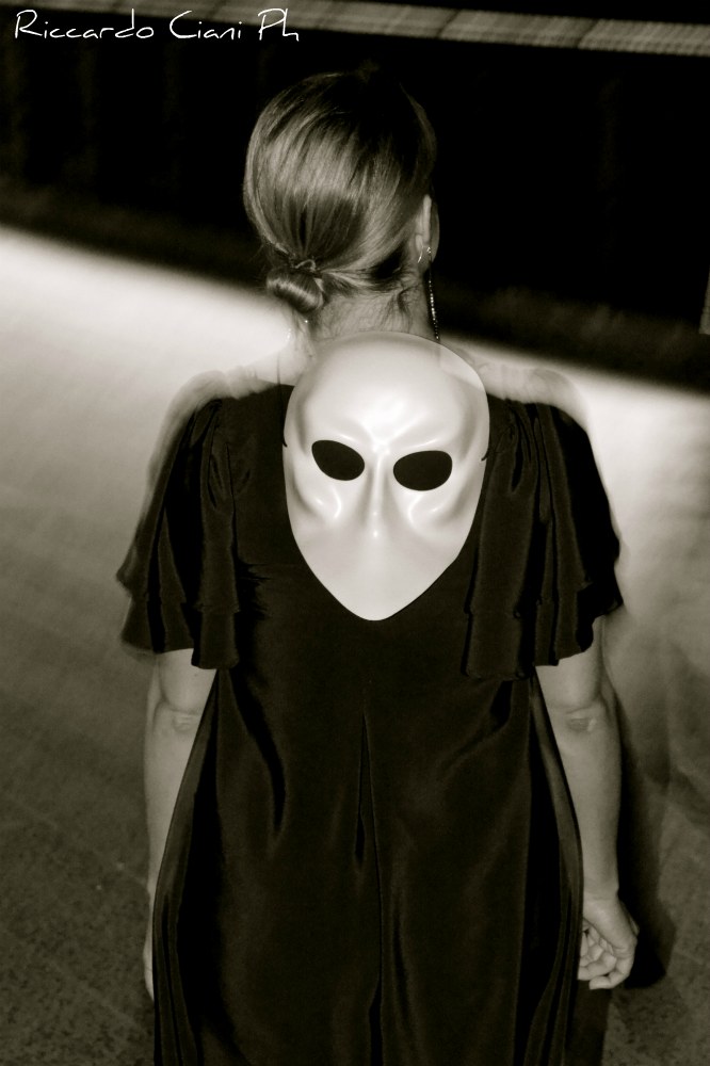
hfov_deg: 9.9
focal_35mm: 138
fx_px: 4085
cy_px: 533
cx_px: 355
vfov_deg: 14.9
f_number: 13
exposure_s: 1/5
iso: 3200
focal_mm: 92
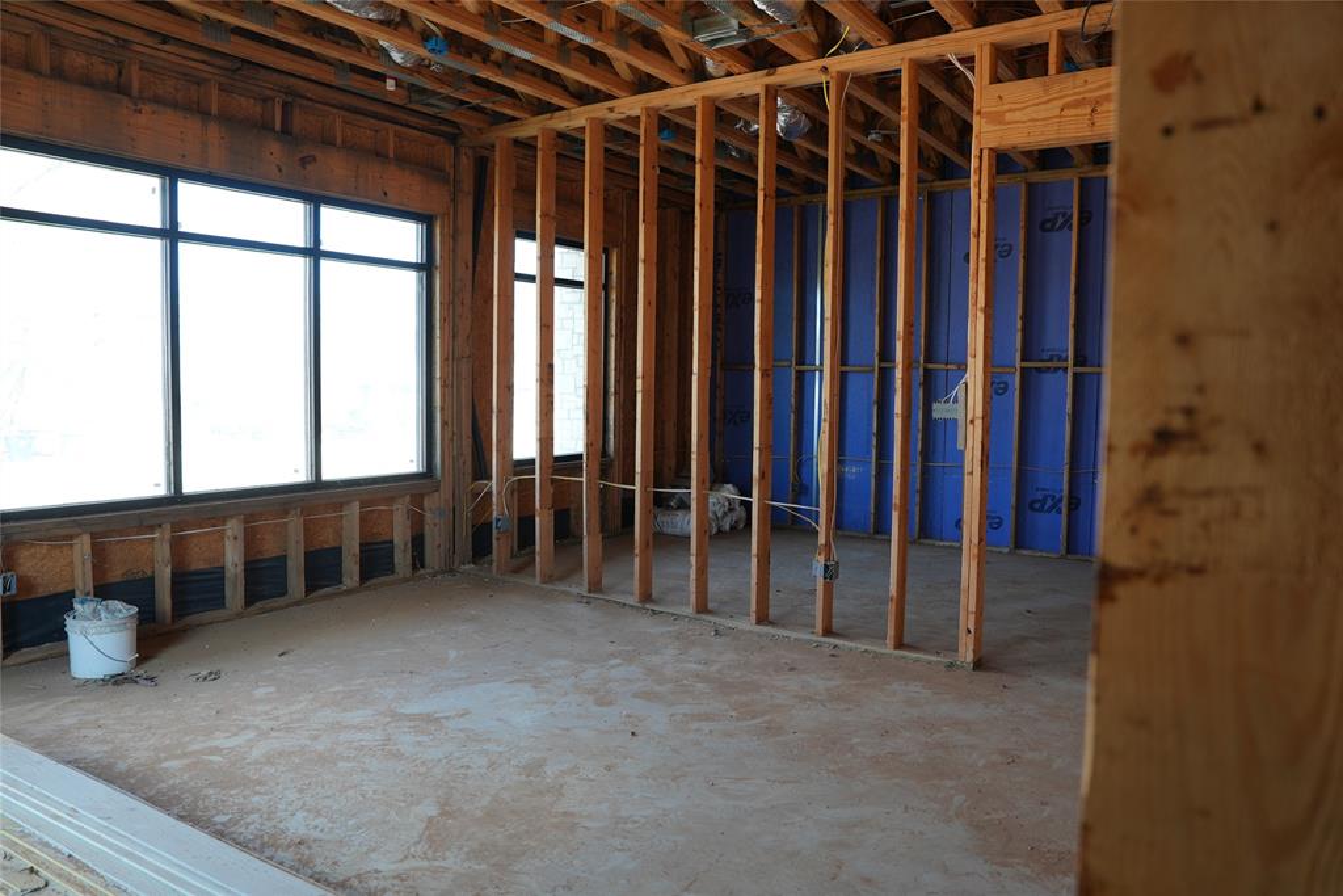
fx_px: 895
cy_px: 448
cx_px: 672
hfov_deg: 73.7
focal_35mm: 24
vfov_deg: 53.1
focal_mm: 24
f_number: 4
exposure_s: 1/60
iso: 320
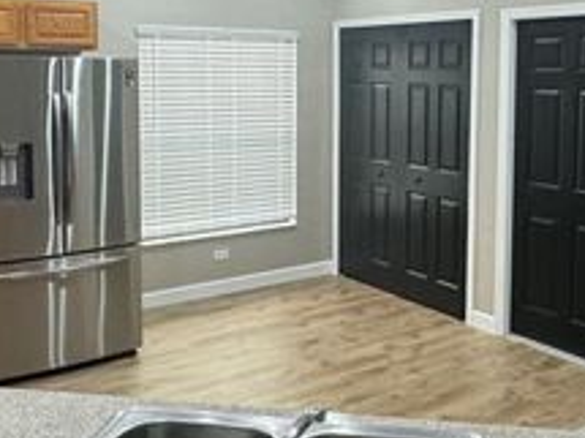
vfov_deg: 31.1
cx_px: 341
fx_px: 777
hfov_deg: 41.1
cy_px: 131
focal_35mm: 46
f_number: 2.2
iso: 400
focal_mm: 2.22
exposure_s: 1/60
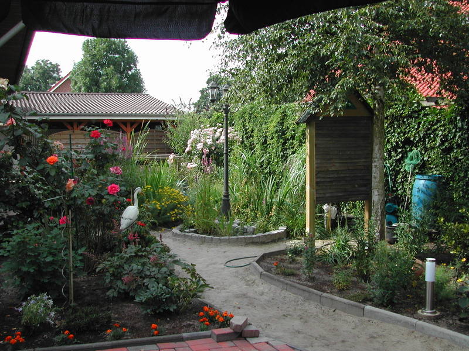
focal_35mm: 38
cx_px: 234
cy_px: 176
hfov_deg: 49.0
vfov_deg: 37.7
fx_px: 515
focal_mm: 8
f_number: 2.8
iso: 100
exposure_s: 1/517
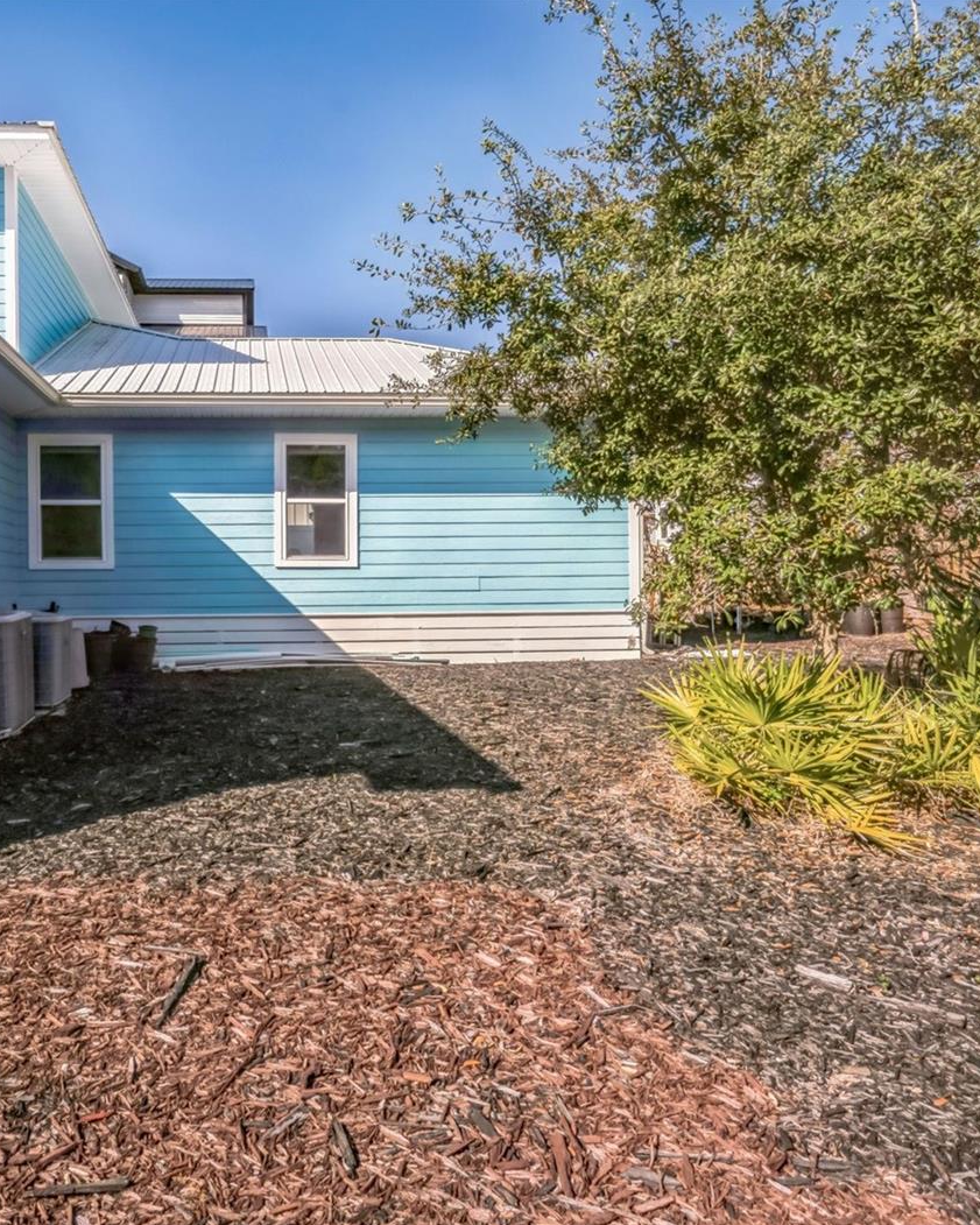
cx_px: 287
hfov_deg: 65.3
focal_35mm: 20
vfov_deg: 80.4
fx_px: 725
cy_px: 619
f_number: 10
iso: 100
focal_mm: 14
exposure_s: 1/500
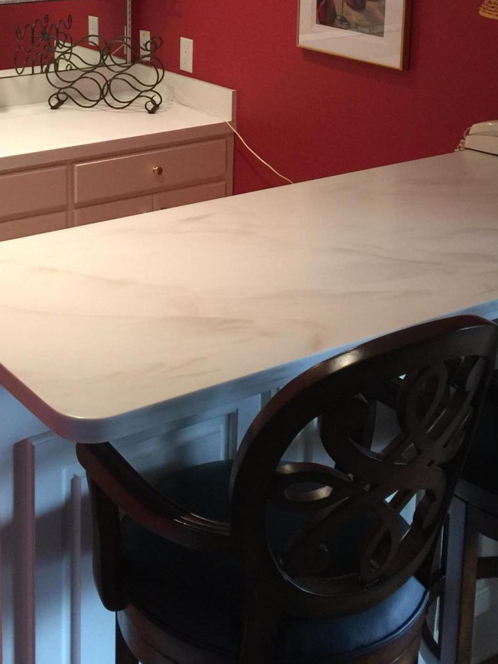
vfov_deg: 32.6
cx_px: 131
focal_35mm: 57
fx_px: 1094
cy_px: 106
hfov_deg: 25.4
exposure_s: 1/15
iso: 80
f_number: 2.2
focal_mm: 4.15
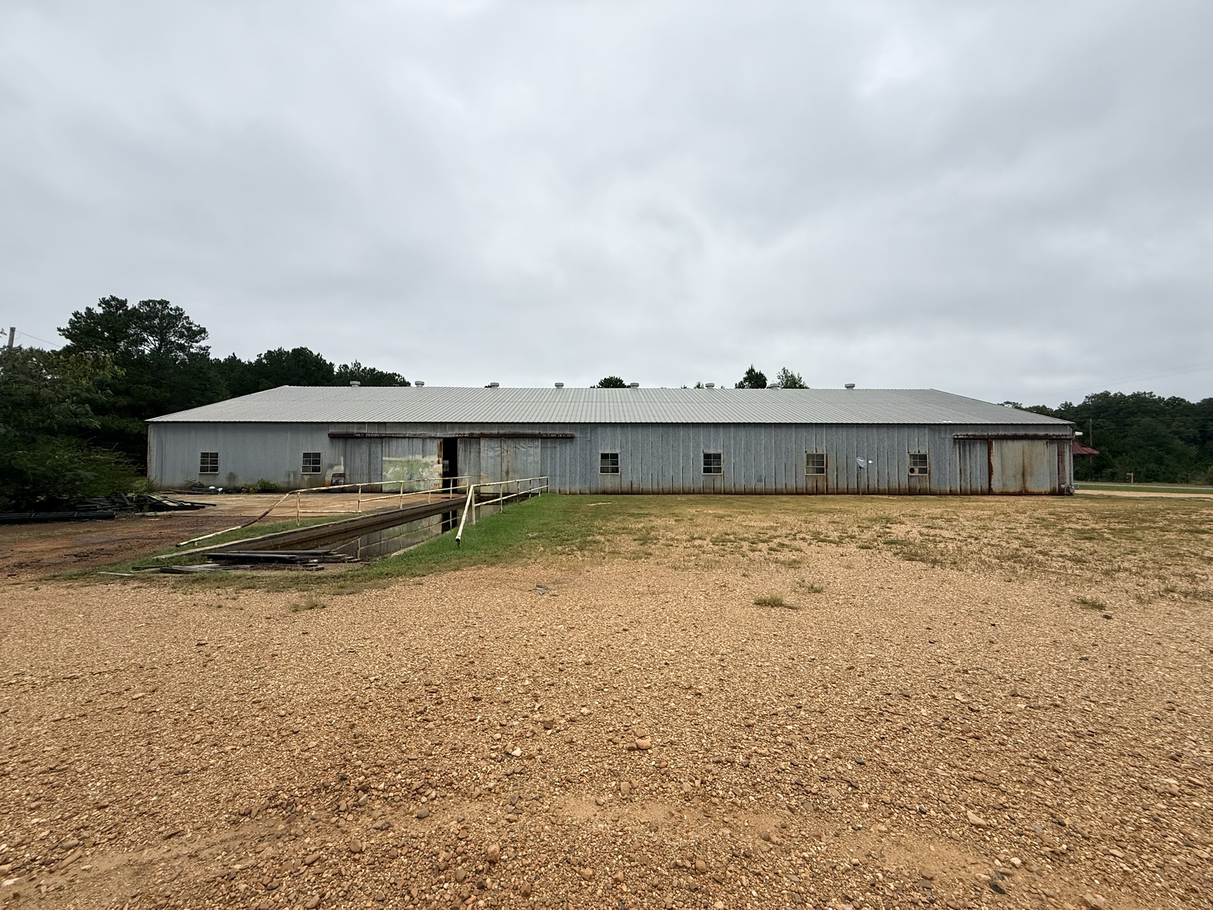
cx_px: 606
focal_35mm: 14
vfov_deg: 85.7
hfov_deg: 102.1
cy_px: 455
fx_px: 491
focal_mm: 2.22
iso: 50
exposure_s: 1/1033
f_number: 2.2
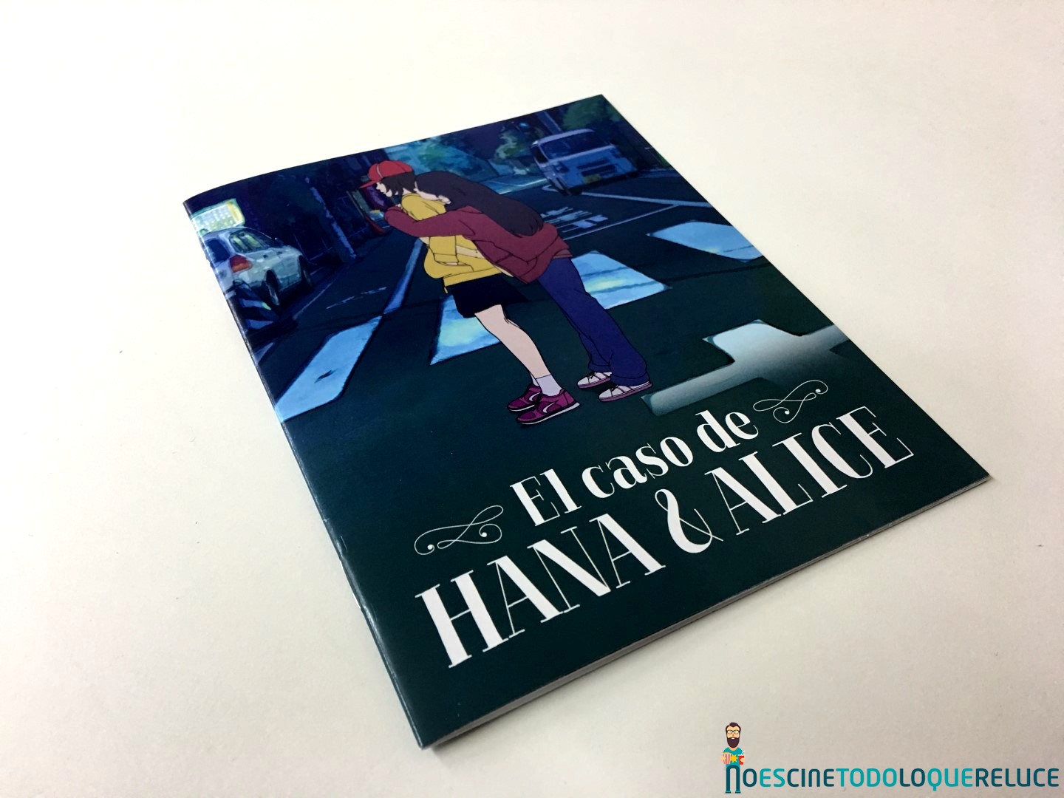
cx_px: 532
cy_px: 399
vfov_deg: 48.2
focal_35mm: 29
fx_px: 891
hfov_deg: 61.7
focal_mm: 4.15
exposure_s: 1/17
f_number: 2.2
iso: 64
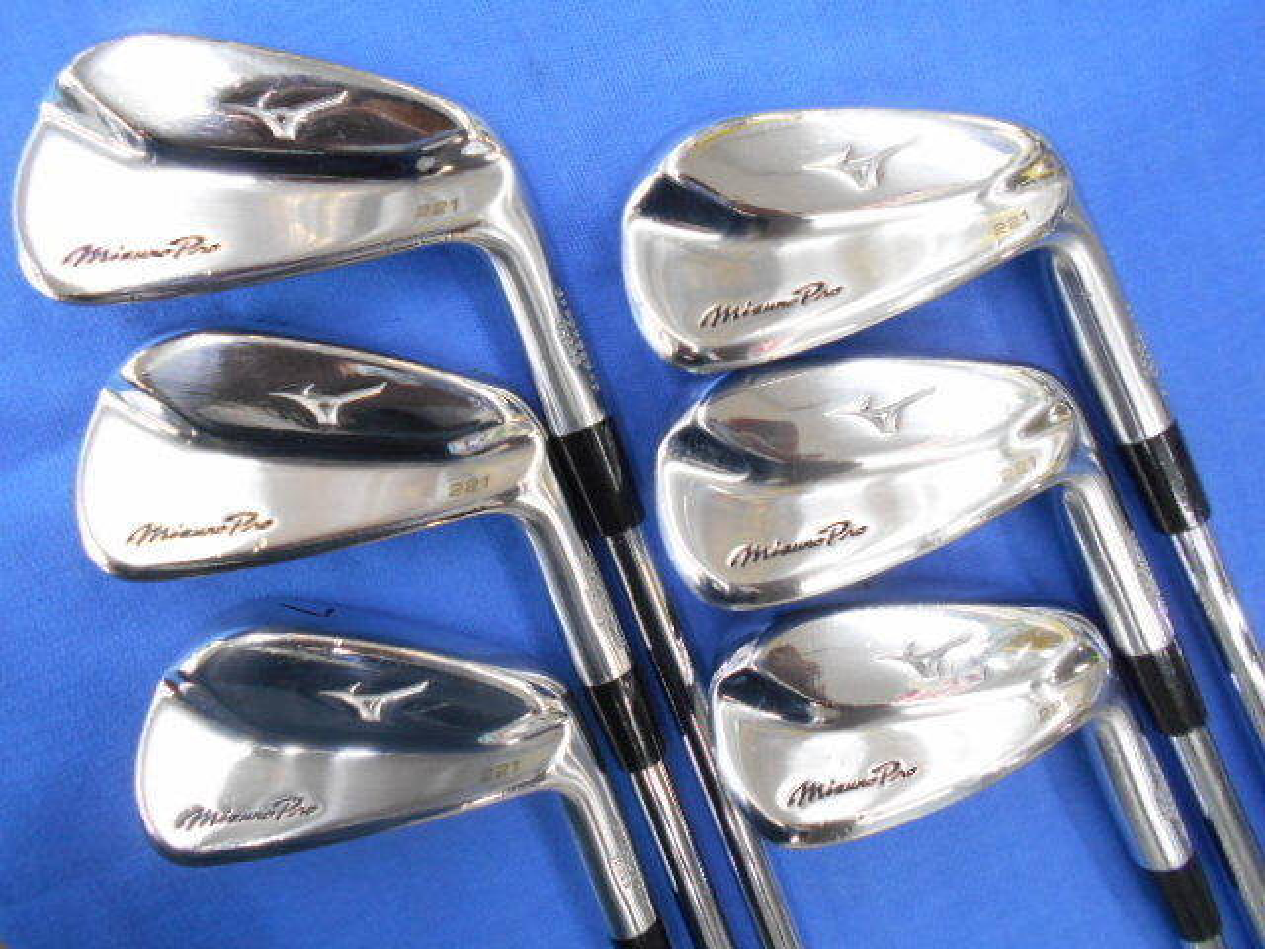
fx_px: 950
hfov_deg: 67.3
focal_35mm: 26
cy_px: 474
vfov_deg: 53.1
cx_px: 632
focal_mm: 4.6
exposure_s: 1/30
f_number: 3.2
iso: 280
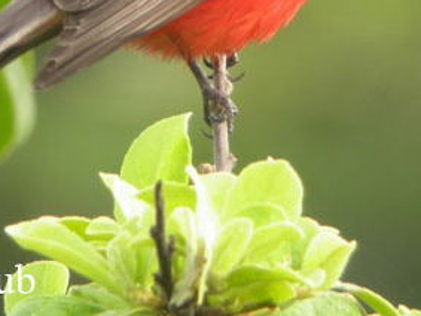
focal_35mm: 267
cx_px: 232
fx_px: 3246
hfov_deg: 7.4
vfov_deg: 5.5
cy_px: -37
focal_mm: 24.4
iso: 100
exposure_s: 1/19.5
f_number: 4.3
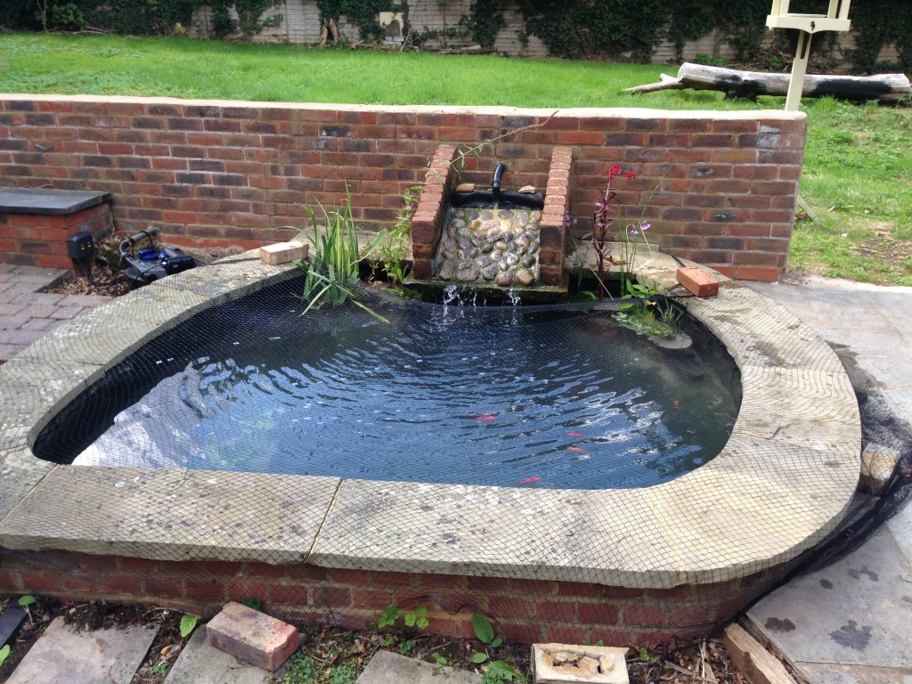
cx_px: 456
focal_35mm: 33
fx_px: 869
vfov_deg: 42.9
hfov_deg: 55.4
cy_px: 342
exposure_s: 1/214
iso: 50
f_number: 2.4
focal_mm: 4.12
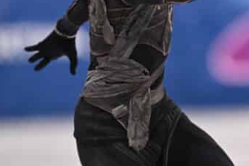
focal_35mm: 904
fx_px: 6255
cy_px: -15
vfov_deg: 1.5
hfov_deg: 2.3
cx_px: 186
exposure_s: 1/1250
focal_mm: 400
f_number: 3.5
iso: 1250
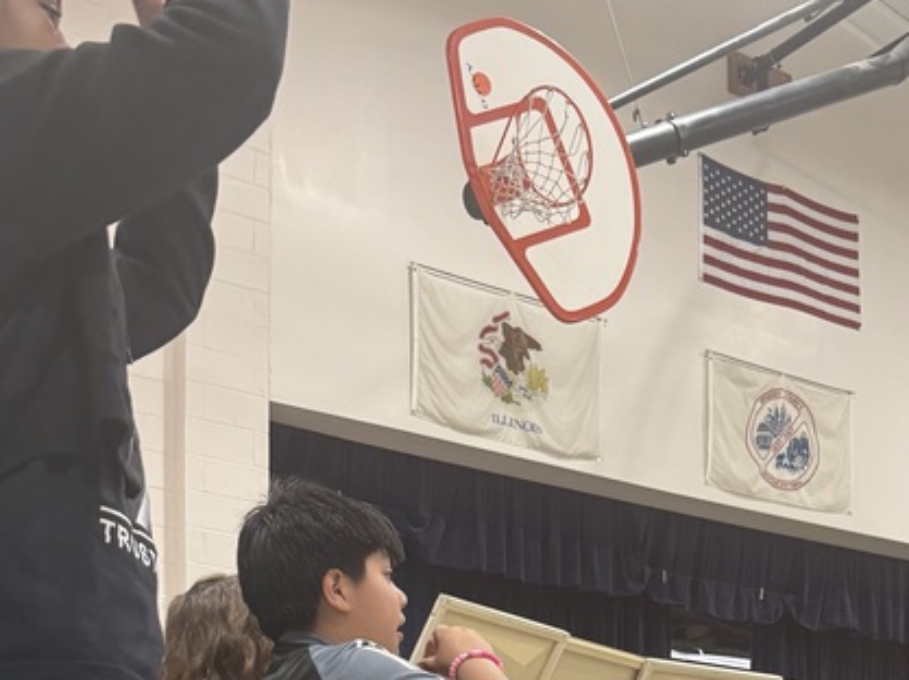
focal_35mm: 59
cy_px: 924
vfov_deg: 21.9
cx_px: 552
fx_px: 1548
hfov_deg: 32.6
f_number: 1.78
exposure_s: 1/121
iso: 200
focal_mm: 6.76
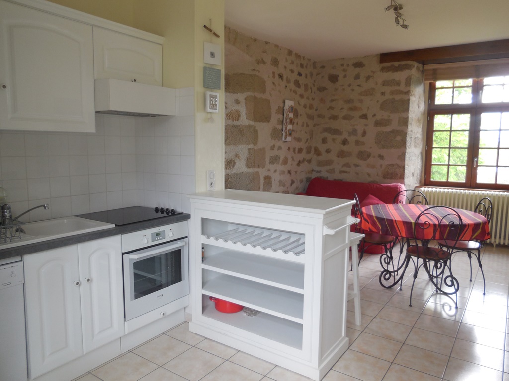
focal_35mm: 25
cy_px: 190
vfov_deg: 54.9
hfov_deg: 69.4
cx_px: 254
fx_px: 368
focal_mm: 4.5
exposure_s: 1/30
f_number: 3.1
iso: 180
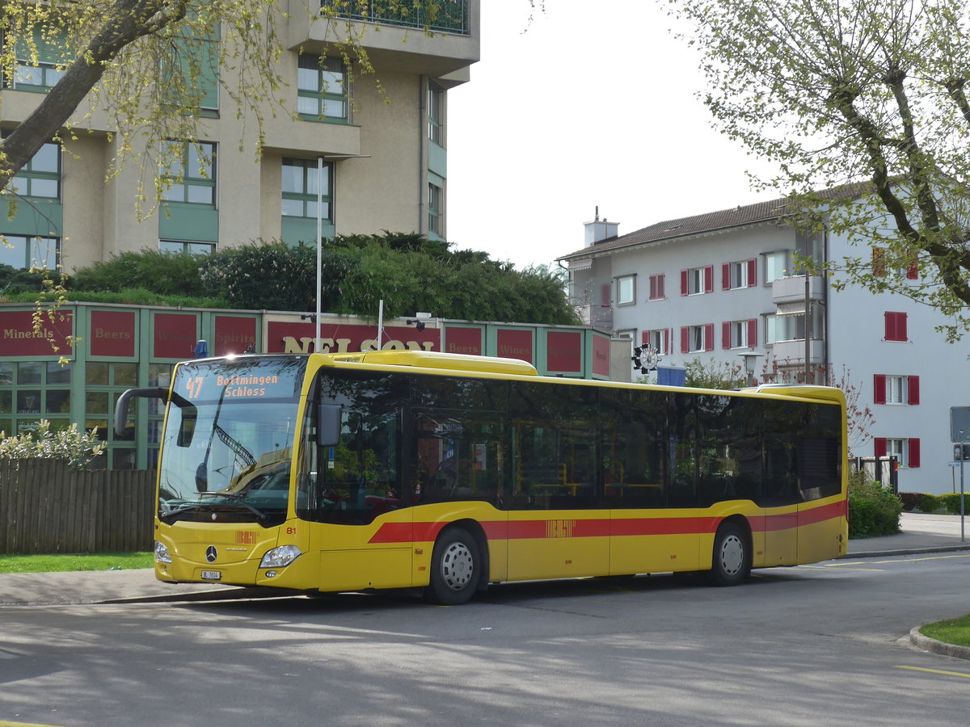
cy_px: 364
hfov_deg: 29.4
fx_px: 1849
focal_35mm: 66
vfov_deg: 22.3
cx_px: 485
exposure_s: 1/400
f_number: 3.9
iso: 125
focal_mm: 13.4
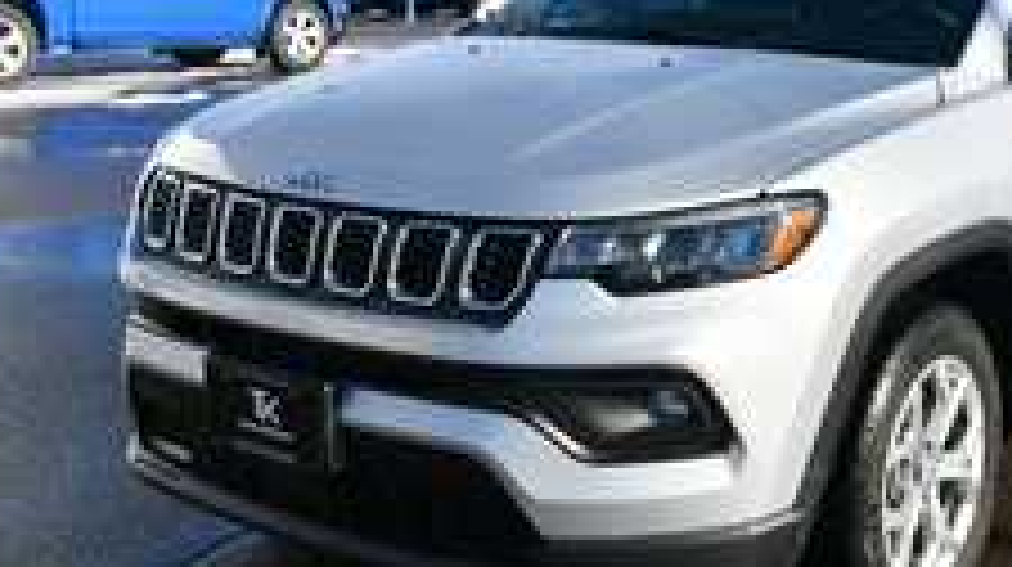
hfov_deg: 36.4
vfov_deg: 21.3
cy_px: 164
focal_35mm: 56
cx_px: 756
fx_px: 1501
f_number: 9
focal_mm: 20
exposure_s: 1/320
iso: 100
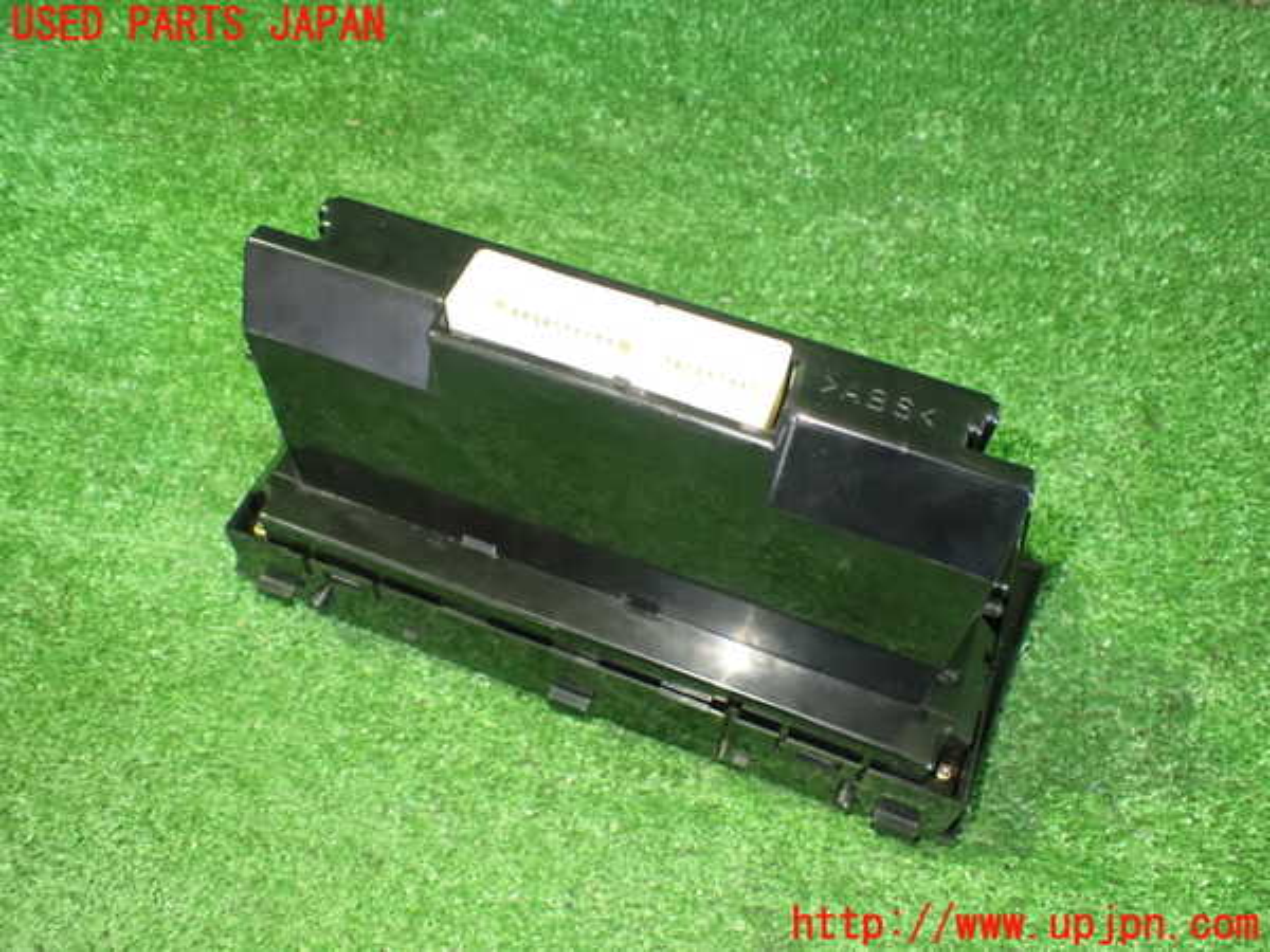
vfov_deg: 46.8
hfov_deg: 60.0
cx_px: 635
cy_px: 476
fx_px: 1101
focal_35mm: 30
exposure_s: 1/30
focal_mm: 5.4
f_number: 2.3
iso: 1250
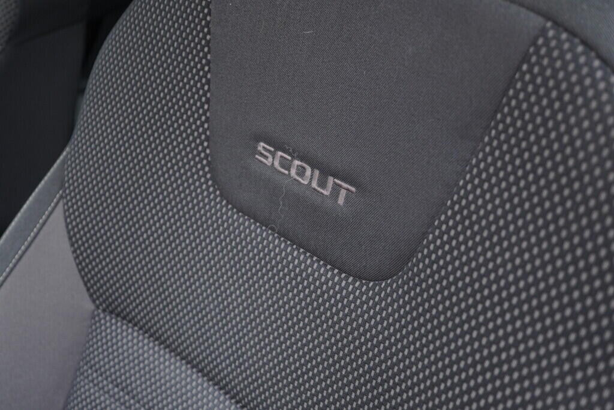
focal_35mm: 36
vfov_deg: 36.9
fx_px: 614
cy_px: 205
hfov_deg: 53.1
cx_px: 307
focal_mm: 24
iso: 640
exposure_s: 1/40
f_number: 2.8
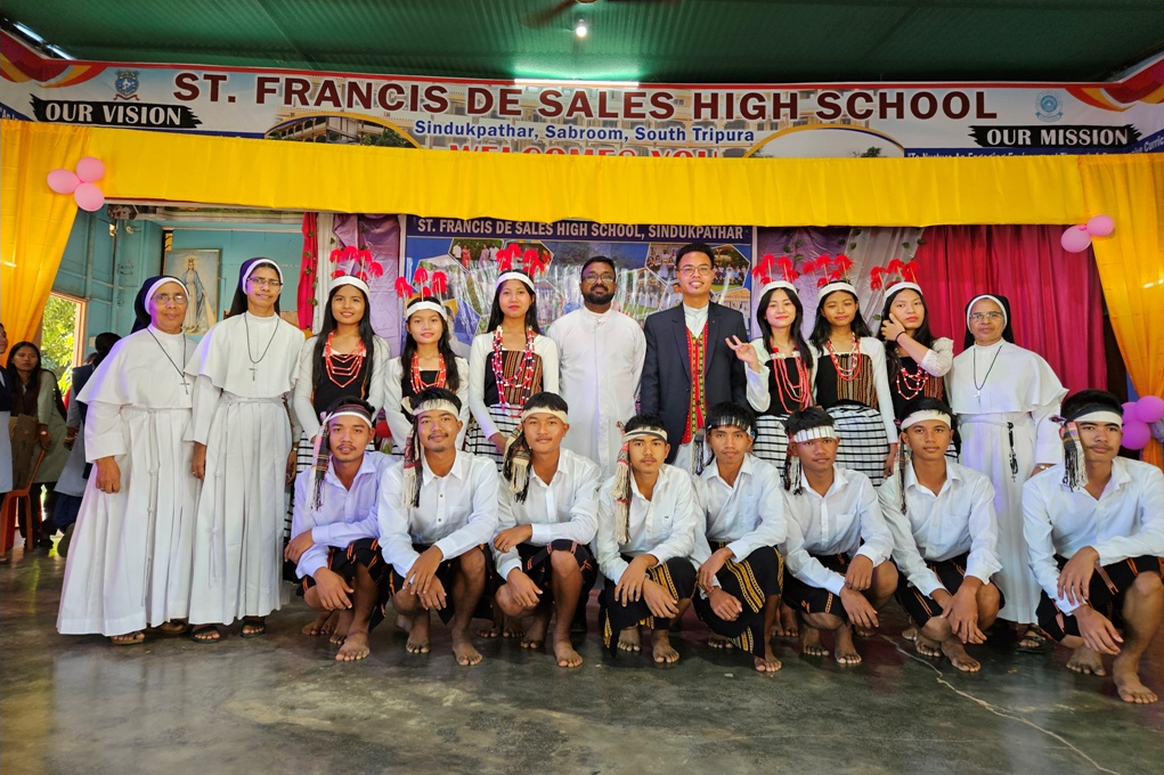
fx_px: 776
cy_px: 372
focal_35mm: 24
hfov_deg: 73.8
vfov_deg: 53.1
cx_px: 583
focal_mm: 5.4
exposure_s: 1/100
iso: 80
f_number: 1.8
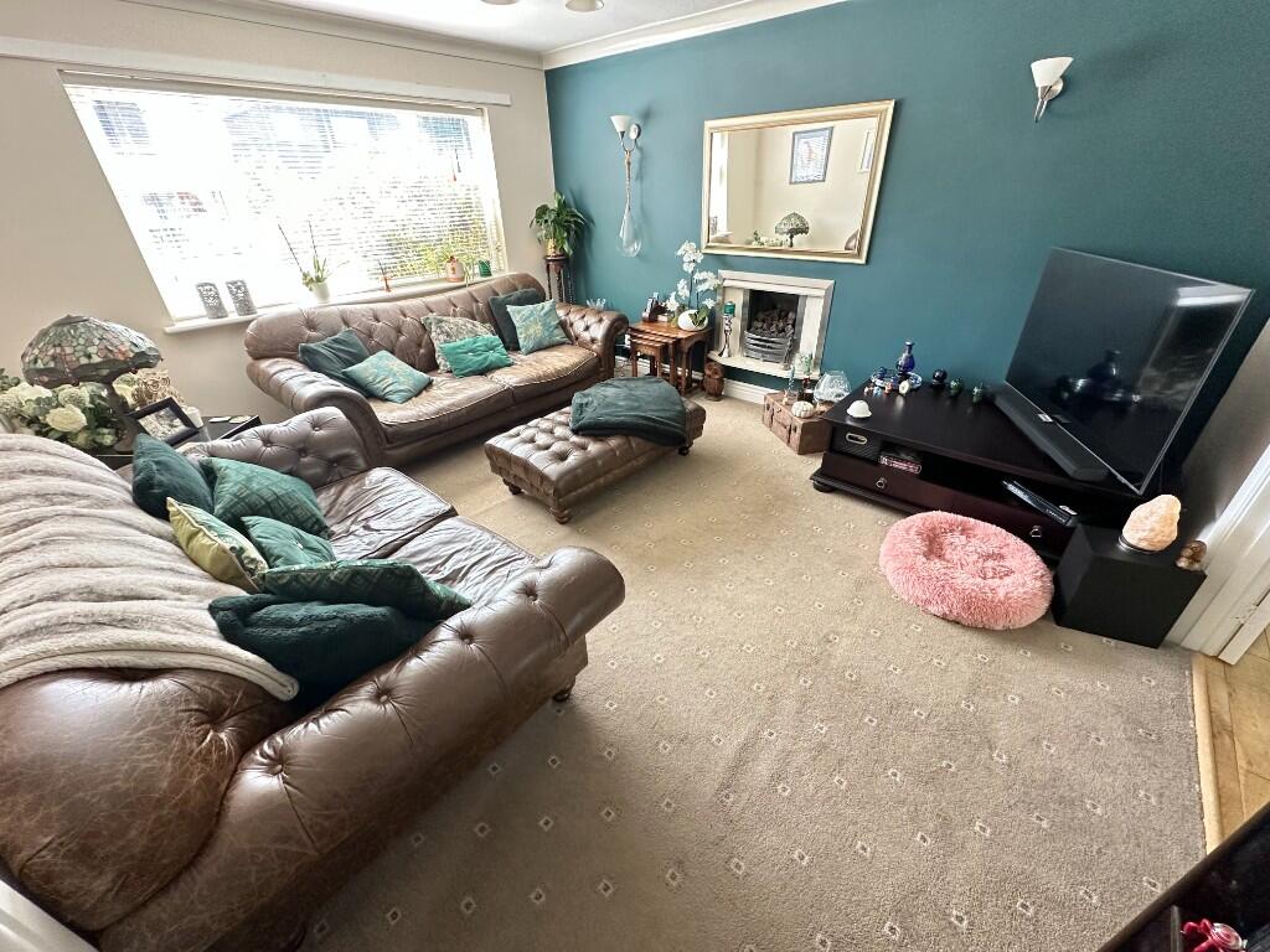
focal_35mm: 14
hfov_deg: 102.1
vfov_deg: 85.7
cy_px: 476
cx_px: 635
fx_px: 514
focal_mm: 2.22
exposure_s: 1/99
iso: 200
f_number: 2.2
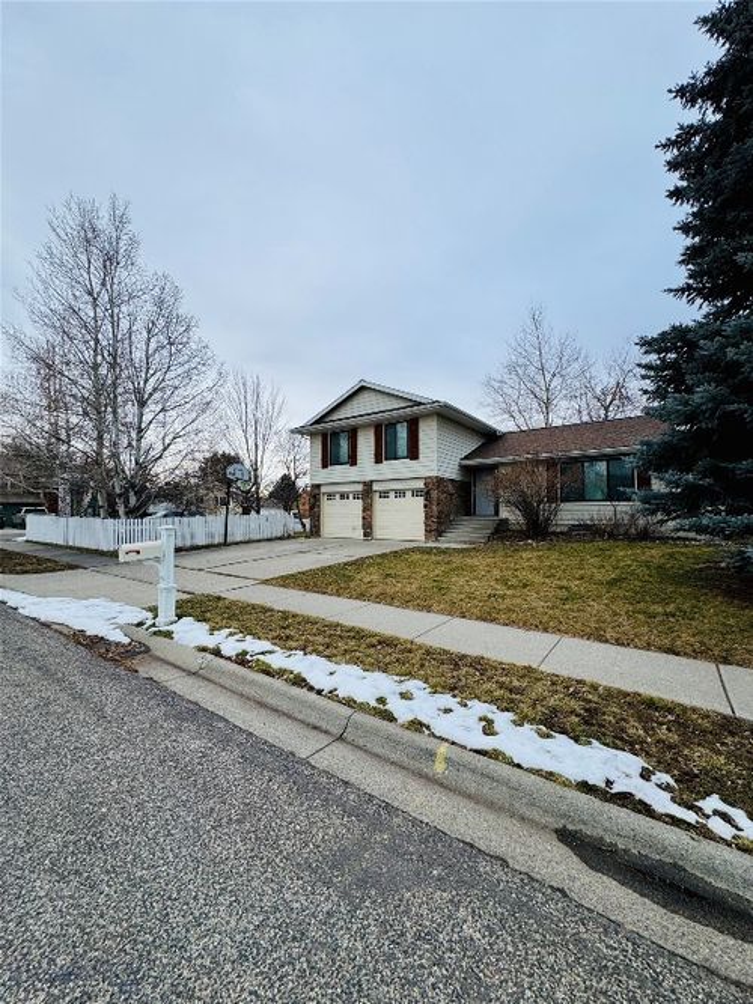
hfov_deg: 85.7
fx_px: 406
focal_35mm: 14
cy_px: 502
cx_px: 376
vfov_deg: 102.1
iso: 40
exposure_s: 1/307
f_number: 2.2
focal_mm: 2.22
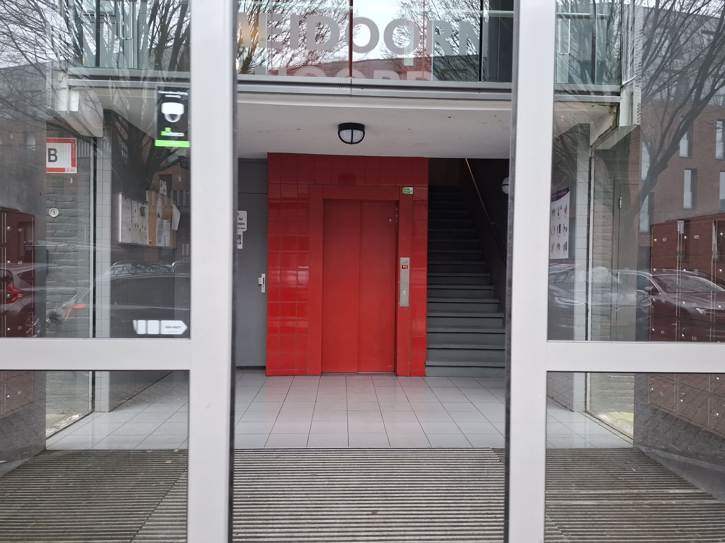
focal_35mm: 23
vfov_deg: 58.9
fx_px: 482
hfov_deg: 73.9
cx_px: 362
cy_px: 272
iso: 250
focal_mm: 5.5
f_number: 1.8
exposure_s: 1/50
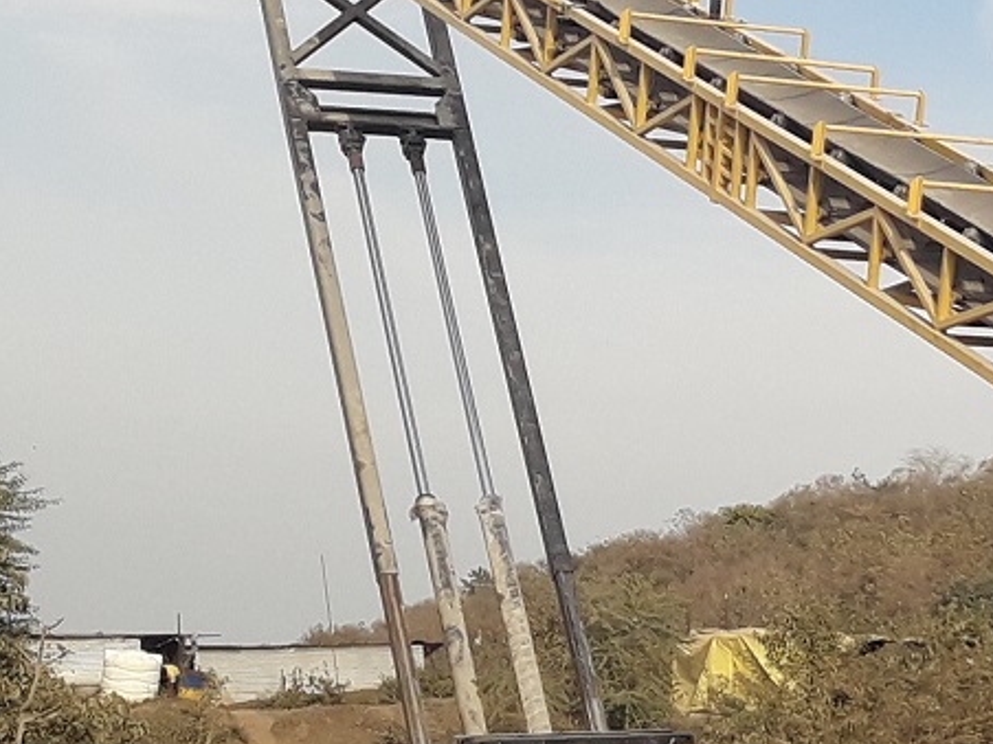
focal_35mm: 115
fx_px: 3299
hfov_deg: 15.6
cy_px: 647
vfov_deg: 12.8
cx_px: 1529
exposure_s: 1/993
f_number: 1.9
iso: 40
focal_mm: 3.7
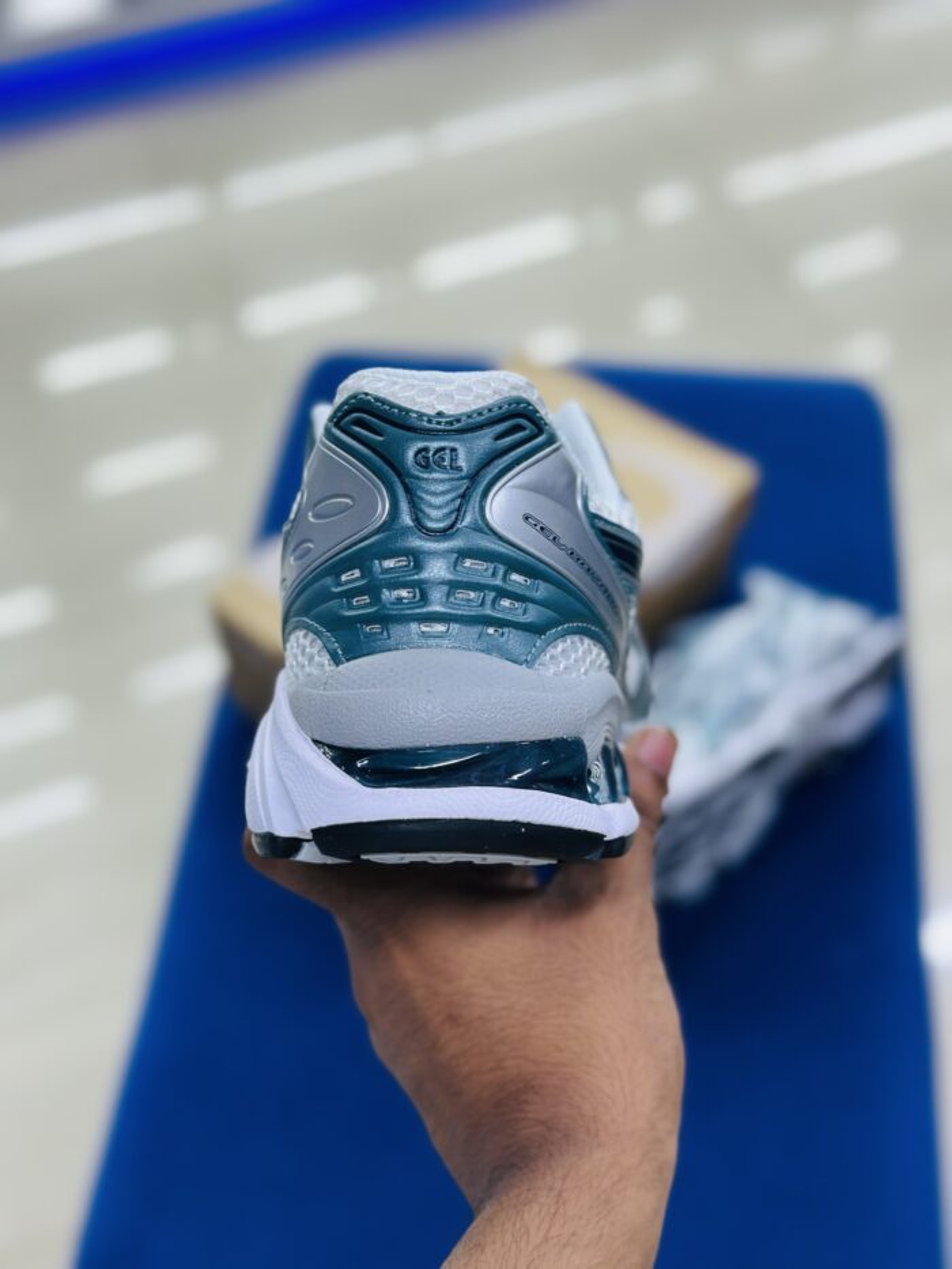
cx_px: 476
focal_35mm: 48
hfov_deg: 30.3
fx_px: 1760
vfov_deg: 39.7
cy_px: 634
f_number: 1.78
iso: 64
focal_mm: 6.86
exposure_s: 1/105
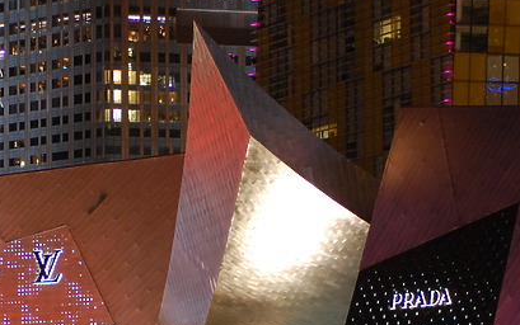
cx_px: 197
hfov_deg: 14.8
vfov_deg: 9.2
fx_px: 1999
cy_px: 325
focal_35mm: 141
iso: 800
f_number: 2.8
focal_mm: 42
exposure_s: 1/15
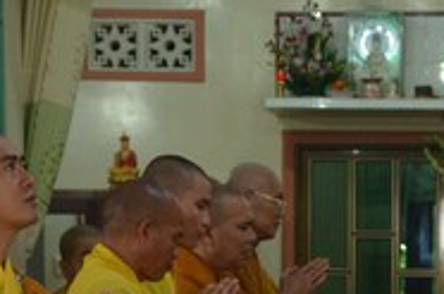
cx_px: 516
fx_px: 2260
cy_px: 396
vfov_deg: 7.3
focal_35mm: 184
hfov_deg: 11.0
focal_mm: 35
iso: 640
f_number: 4.5
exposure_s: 1/60
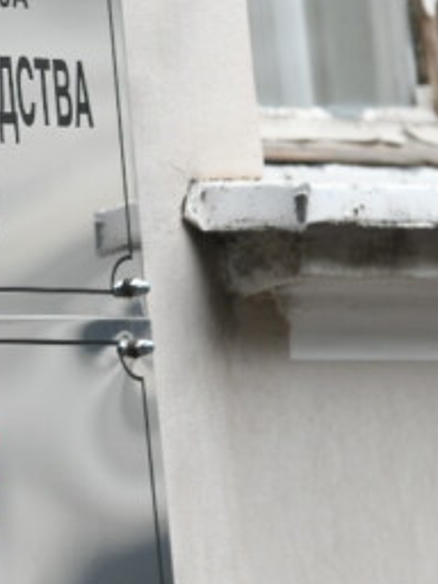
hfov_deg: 2.5
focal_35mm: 596
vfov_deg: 3.3
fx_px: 10055
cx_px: -176
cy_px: 261
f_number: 4.5
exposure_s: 1/400
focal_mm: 155
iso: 400
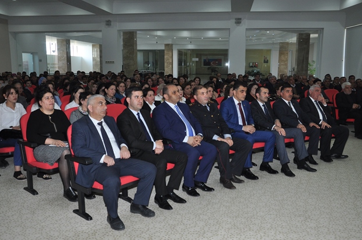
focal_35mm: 33
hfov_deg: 58.0
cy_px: 121
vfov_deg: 40.4
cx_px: 182
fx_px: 327
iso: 640
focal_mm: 21
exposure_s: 1/160
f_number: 5.6
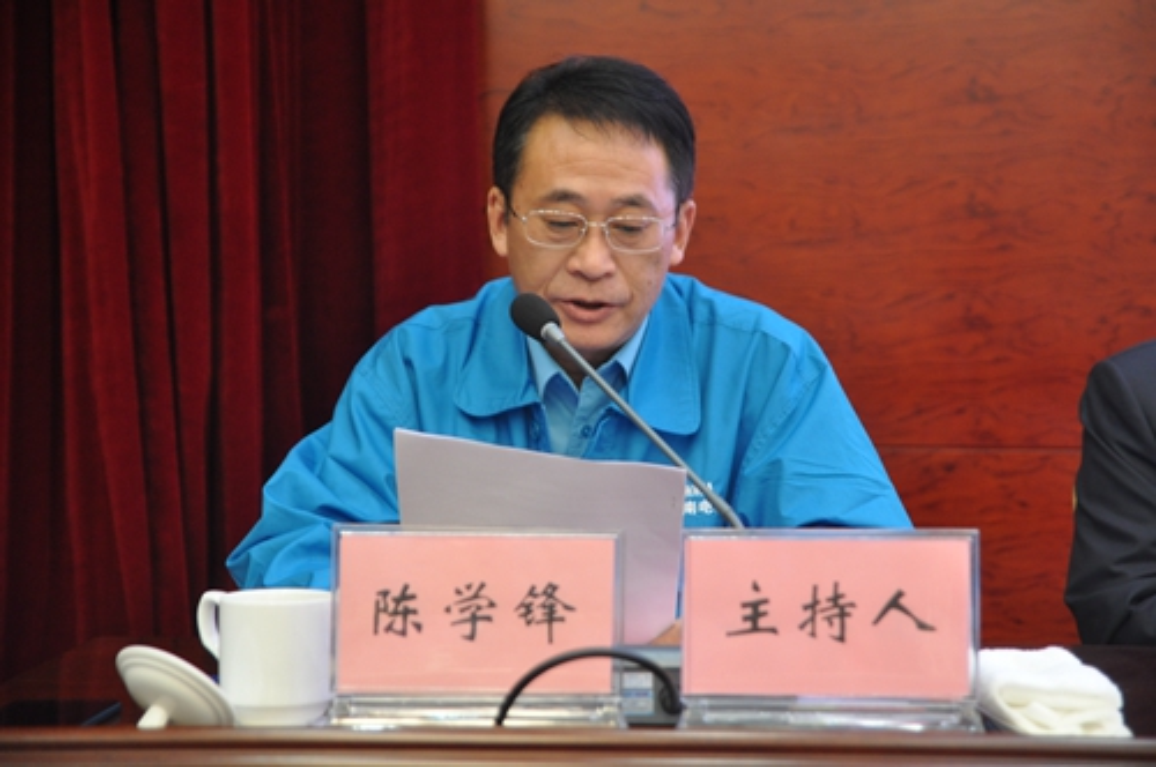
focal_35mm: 63
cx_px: 578
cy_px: 384
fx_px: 2020
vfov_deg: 21.5
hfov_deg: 31.9
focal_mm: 42
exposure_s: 1/30
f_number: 2.8
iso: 800
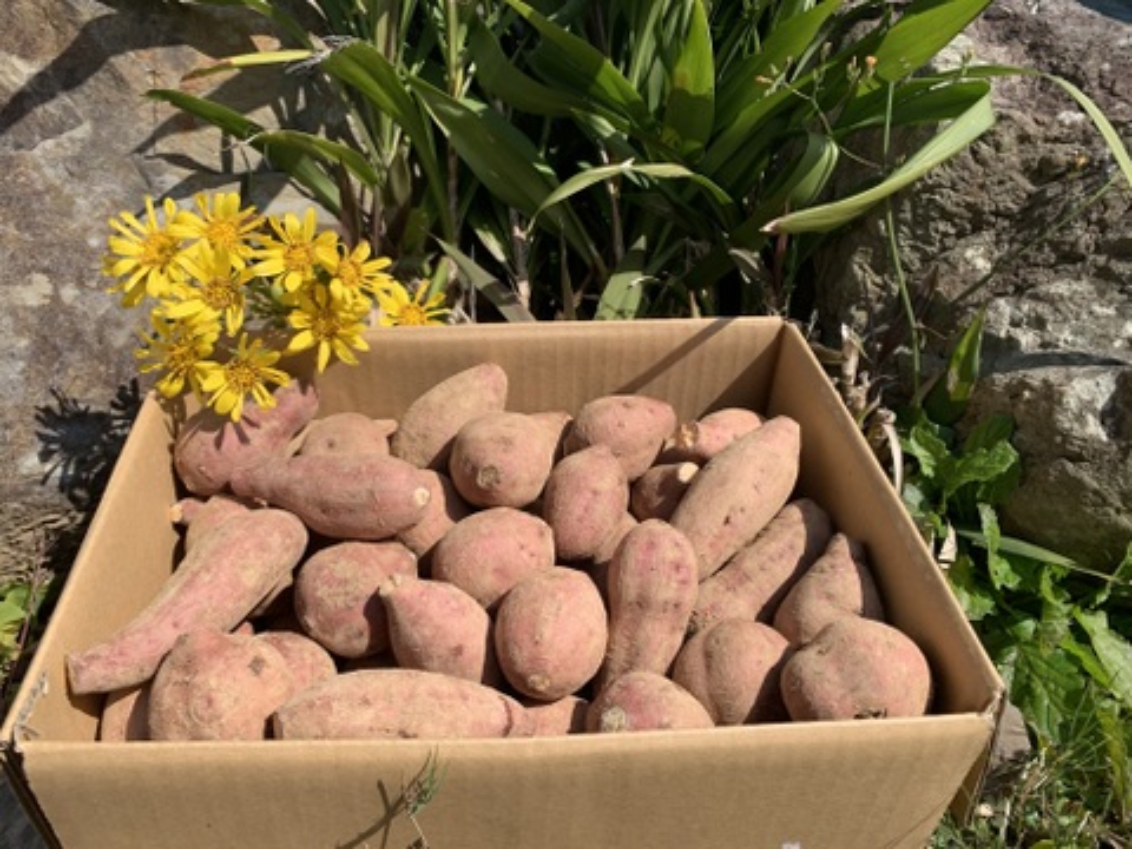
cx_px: 566
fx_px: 850
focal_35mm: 26
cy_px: 424
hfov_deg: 67.3
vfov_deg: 53.1
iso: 25
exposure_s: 1/2257
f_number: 1.8
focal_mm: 4.25
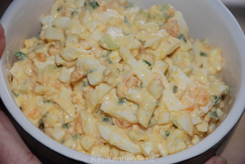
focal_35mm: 168
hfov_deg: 12.2
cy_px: 82
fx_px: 1145
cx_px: 122
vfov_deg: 8.2
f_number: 5.6
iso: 160
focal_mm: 112
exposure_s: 1/60
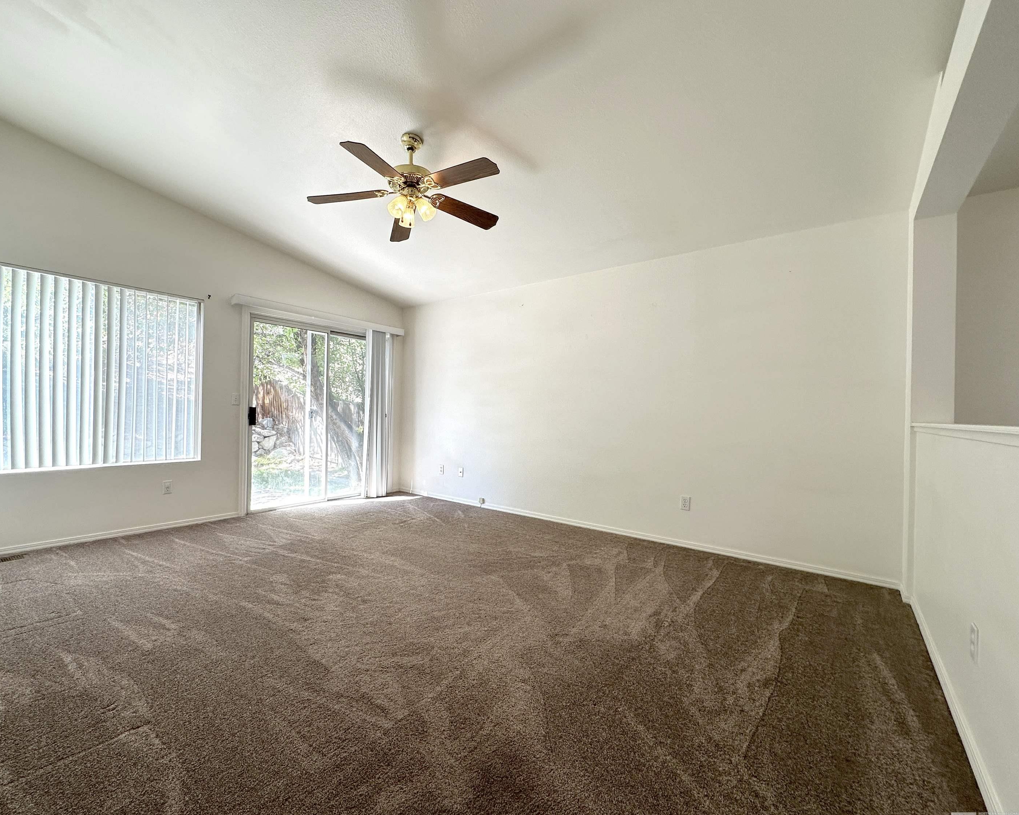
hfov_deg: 96.5
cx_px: 463
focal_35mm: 15
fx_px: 452
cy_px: 413
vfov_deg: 84.0
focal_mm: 2.22
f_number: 2.2
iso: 50
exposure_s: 1/120
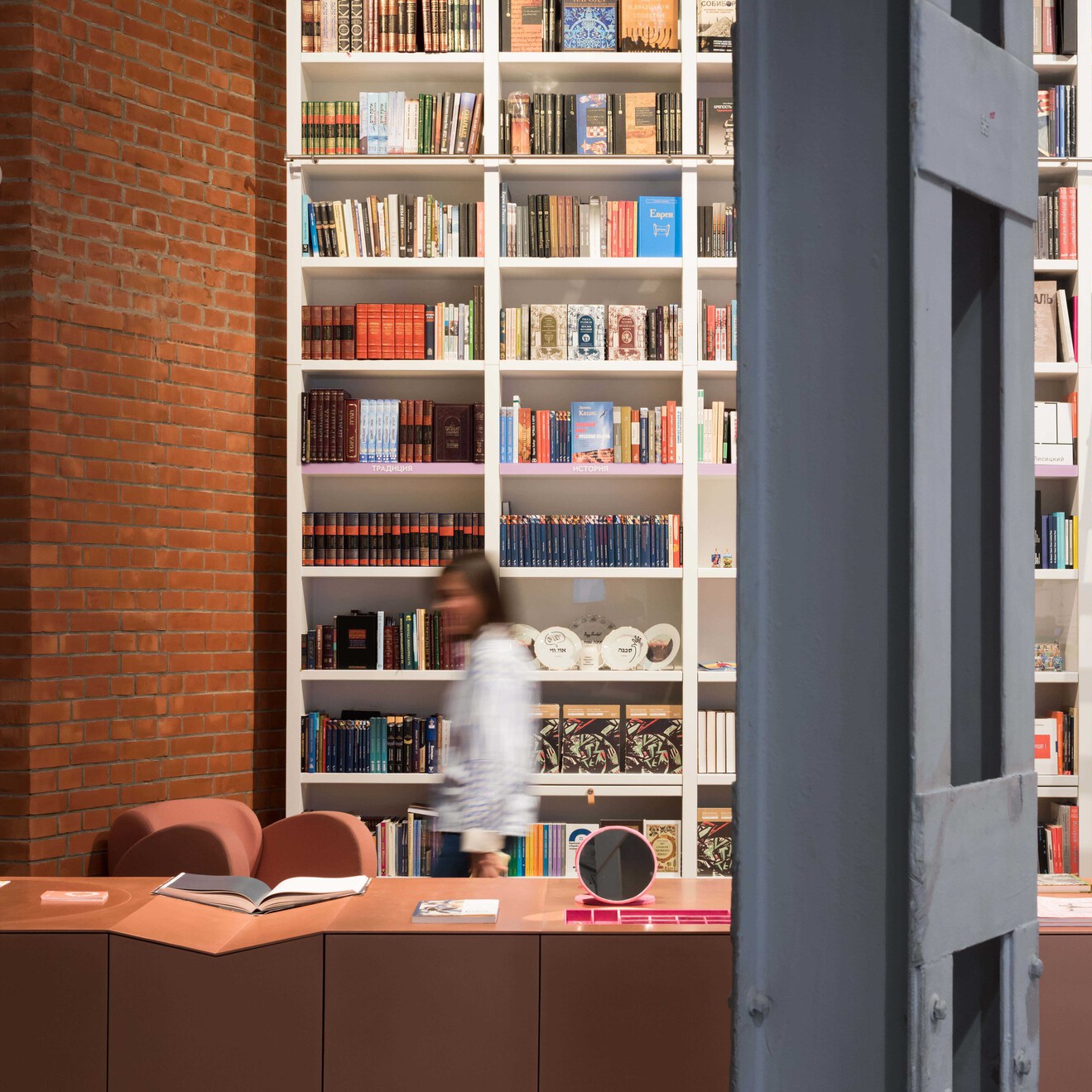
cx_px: 509
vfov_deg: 29.6
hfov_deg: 29.5
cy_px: 541
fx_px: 2070
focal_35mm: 58
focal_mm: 45
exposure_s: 1/5
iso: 400
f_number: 8
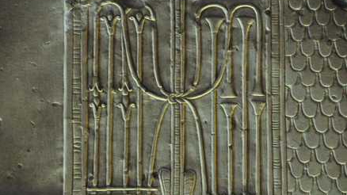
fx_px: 2249
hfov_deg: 8.8
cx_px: 174
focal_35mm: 245
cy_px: 104
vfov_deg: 5.0
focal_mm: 155
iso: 2000
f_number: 6
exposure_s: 1/25
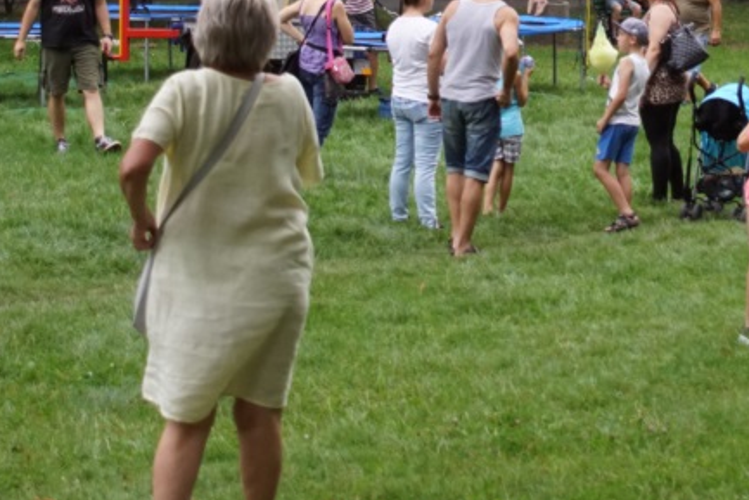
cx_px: 604
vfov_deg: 11.2
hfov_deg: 16.8
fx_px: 2521
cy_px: -63
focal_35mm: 121
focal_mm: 35
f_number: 4.5
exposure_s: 1/1250
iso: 1250
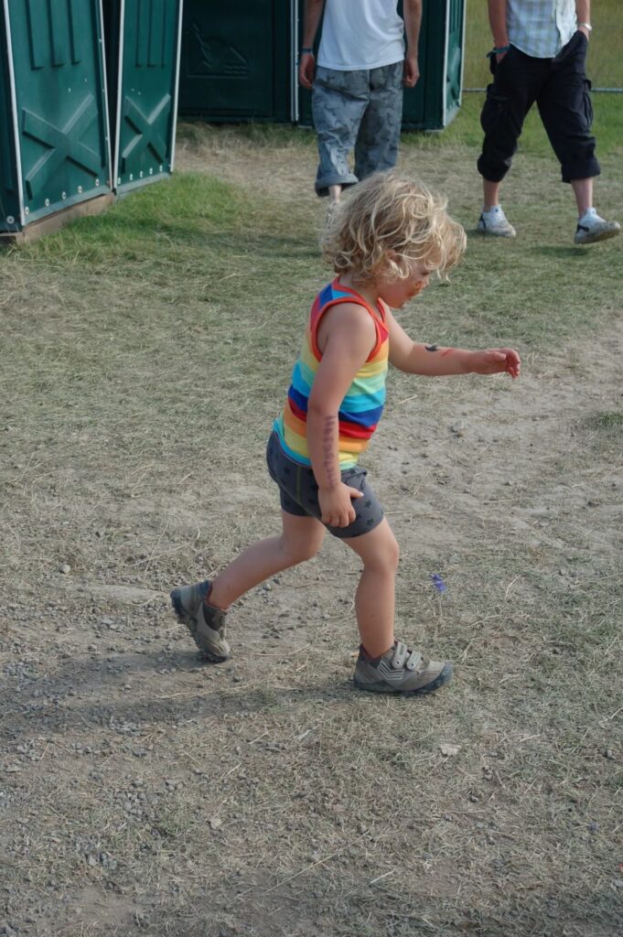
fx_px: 1365
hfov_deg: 25.7
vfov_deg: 37.9
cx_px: 312
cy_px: 468
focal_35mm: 52
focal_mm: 35
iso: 200
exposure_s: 1/500
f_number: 4.2
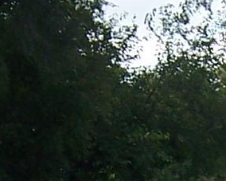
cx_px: 291
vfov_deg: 6.5
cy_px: 341
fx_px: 1551
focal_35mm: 232
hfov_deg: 8.2
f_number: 3.4
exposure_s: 1/500
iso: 80
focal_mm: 5.5
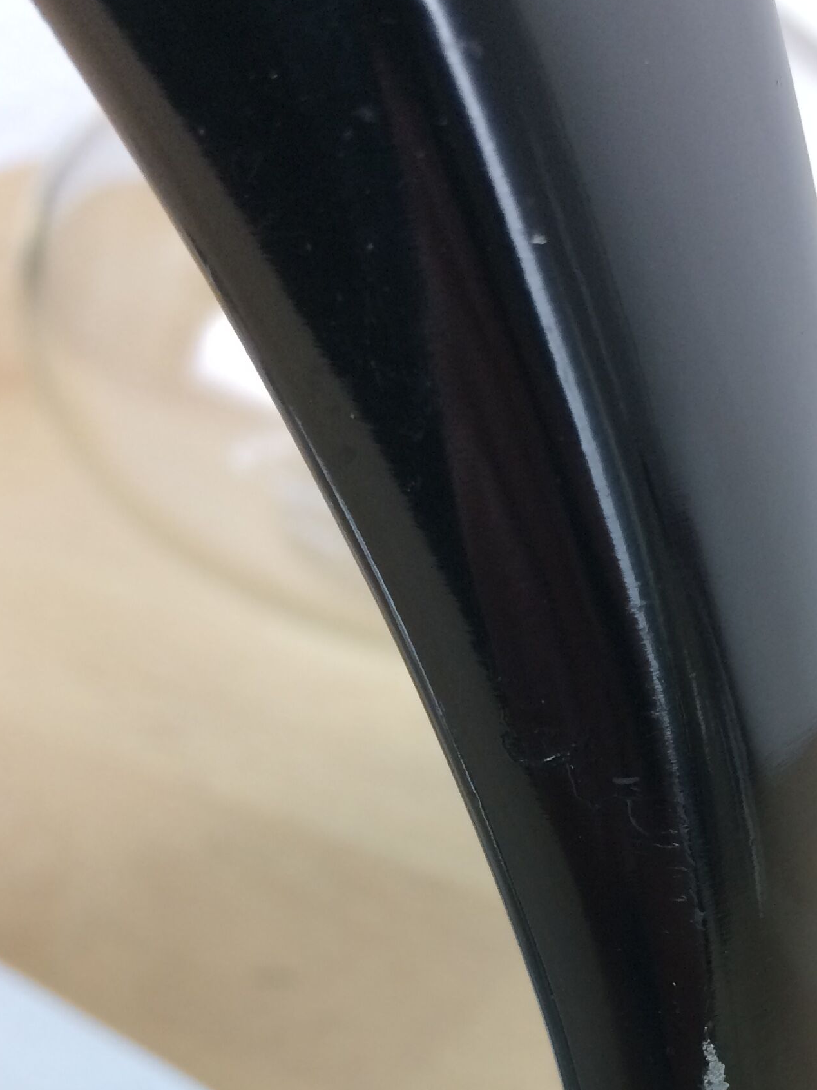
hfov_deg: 25.5
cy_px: 1002
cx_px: 699
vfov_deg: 32.5
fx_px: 1762
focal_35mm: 56
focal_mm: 4.15
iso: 64
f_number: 2.2
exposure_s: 1/33
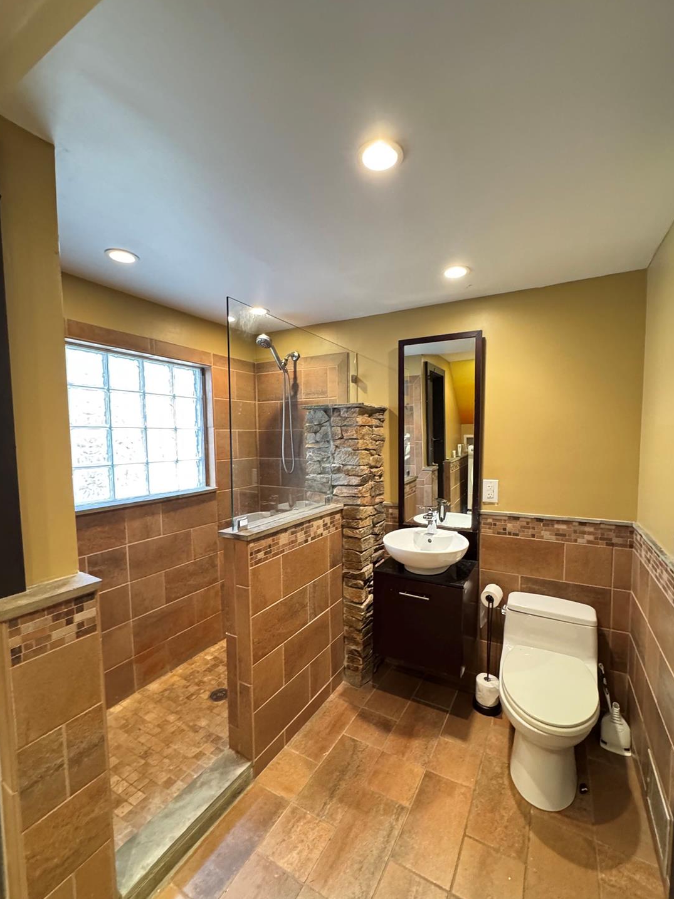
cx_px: 344
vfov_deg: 98.1
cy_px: 464
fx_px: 390
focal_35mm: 15
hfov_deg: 81.7
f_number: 2.2
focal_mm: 2.22
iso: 1000
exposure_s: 1/40
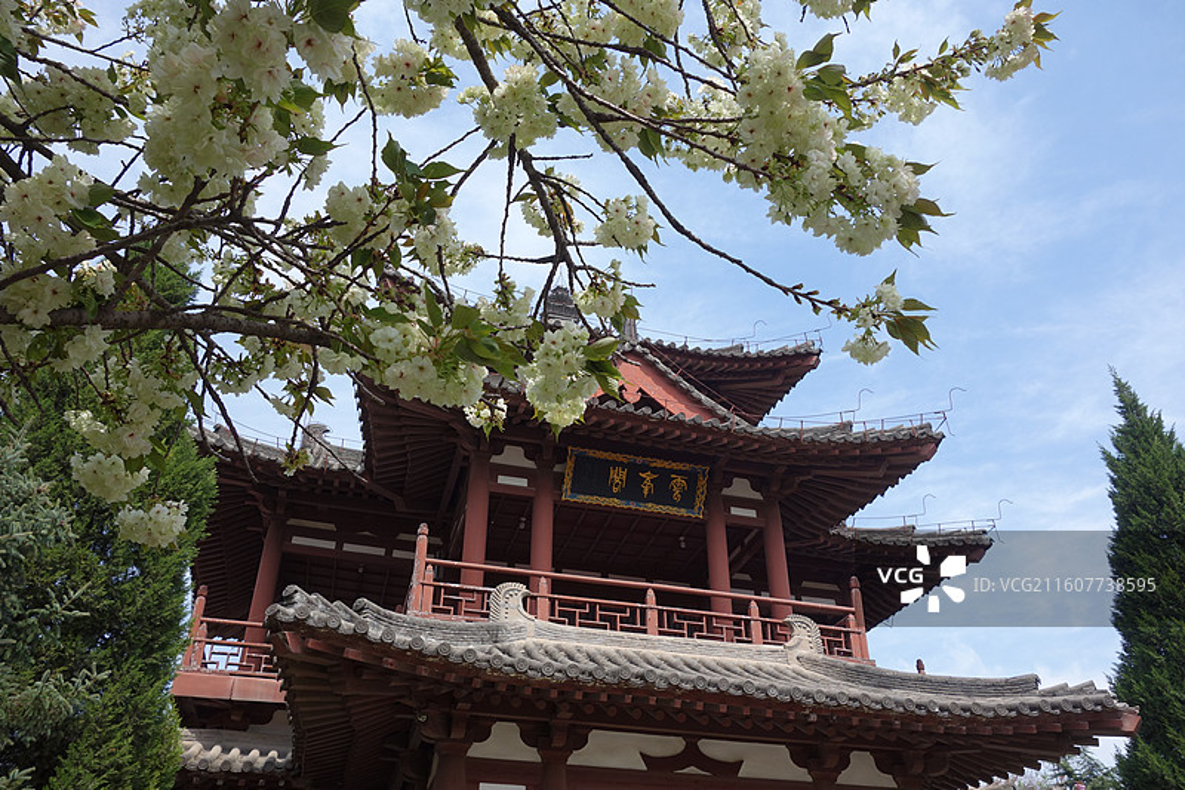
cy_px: 395
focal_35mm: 28
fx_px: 921
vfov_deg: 46.4
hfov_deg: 65.5
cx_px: 592
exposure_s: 1/400
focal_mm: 10.4
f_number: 5.6
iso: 125
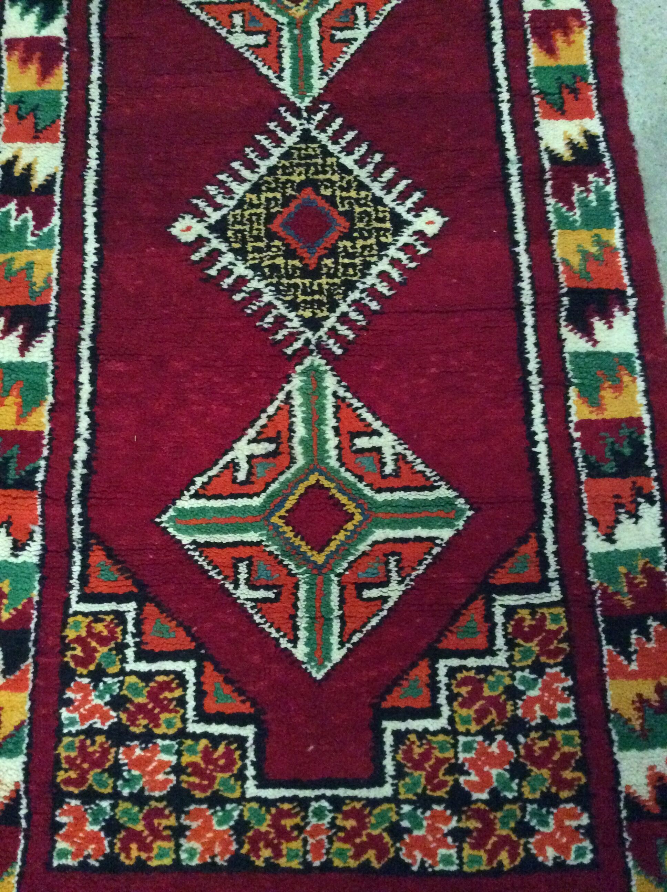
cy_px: 446
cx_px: 334
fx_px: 824
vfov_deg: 56.9
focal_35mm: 32
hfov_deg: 44.1
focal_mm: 3.3
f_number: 2.4
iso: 800
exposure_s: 1/17
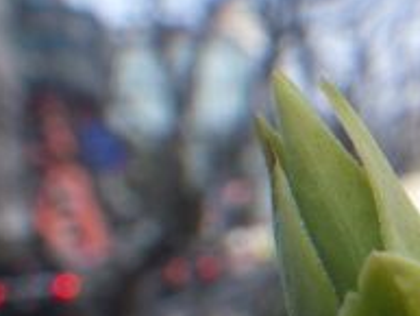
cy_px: 234
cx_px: 571
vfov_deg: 14.8
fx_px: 1214
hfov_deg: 18.1
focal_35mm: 100
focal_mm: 6.1
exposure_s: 1/400
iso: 125
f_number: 4.6
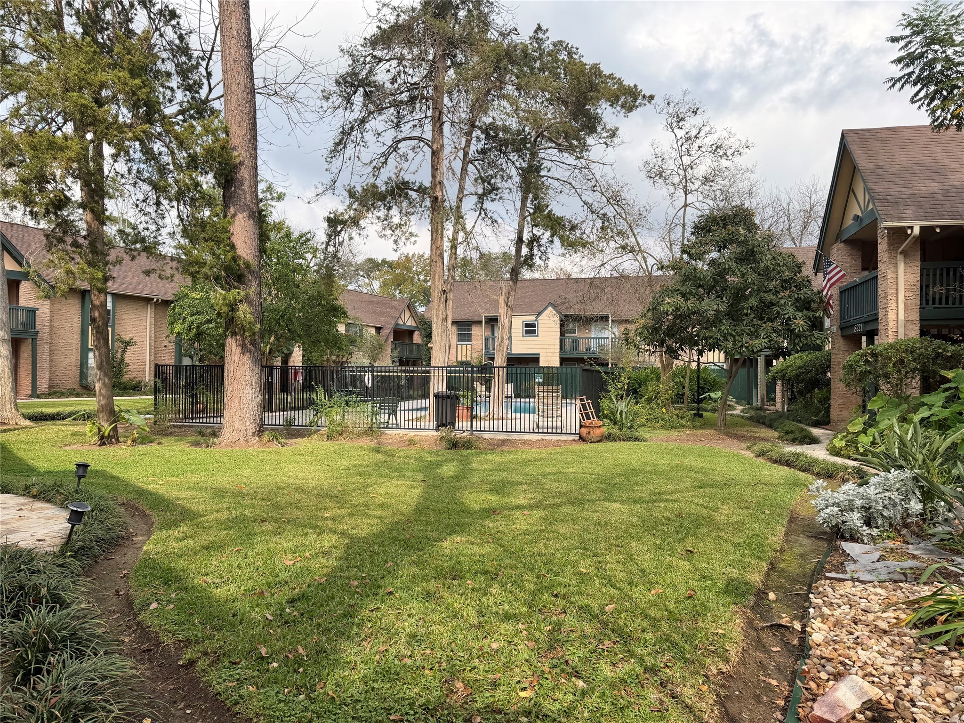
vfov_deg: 56.8
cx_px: 482
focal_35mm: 24
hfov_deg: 71.6
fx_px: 668
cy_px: 362
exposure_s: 1/3145
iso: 80
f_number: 1.78
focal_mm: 6.76
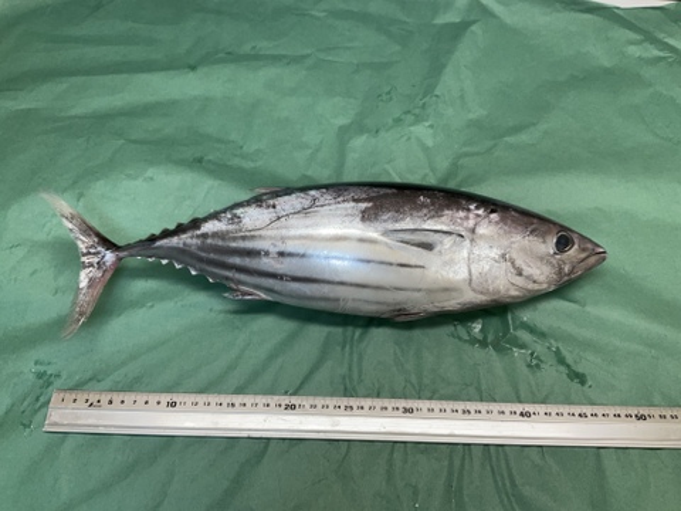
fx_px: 571
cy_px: 256
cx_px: 340
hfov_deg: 61.7
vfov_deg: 48.2
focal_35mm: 29
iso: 40
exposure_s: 1/120
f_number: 1.8
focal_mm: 3
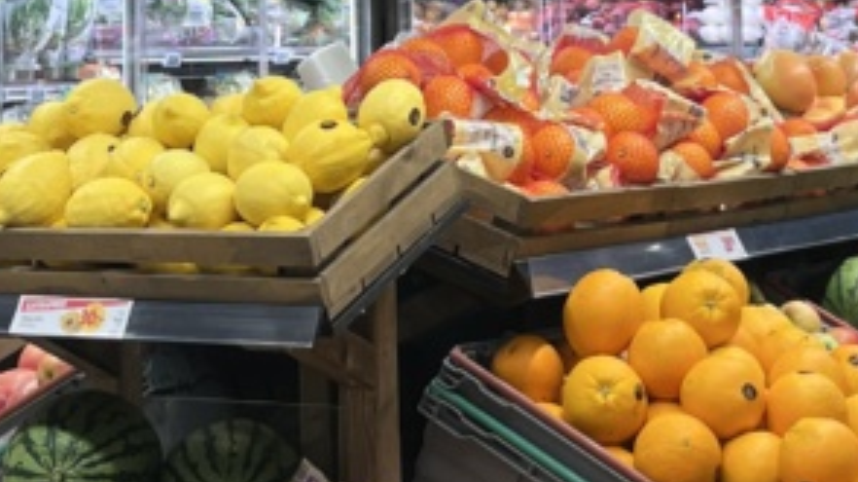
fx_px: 1728
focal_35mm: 76
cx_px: 482
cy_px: -225
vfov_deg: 14.8
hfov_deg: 27.9
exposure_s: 1/100
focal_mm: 5.1
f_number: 1.6
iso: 64
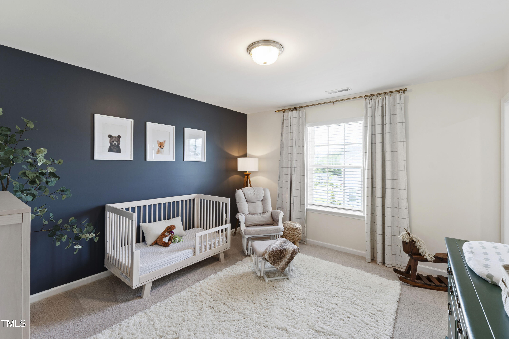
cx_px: 254
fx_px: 212
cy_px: 170
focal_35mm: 15
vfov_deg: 77.3
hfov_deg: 100.4
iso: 100
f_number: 8
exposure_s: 1/1.67
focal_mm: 10
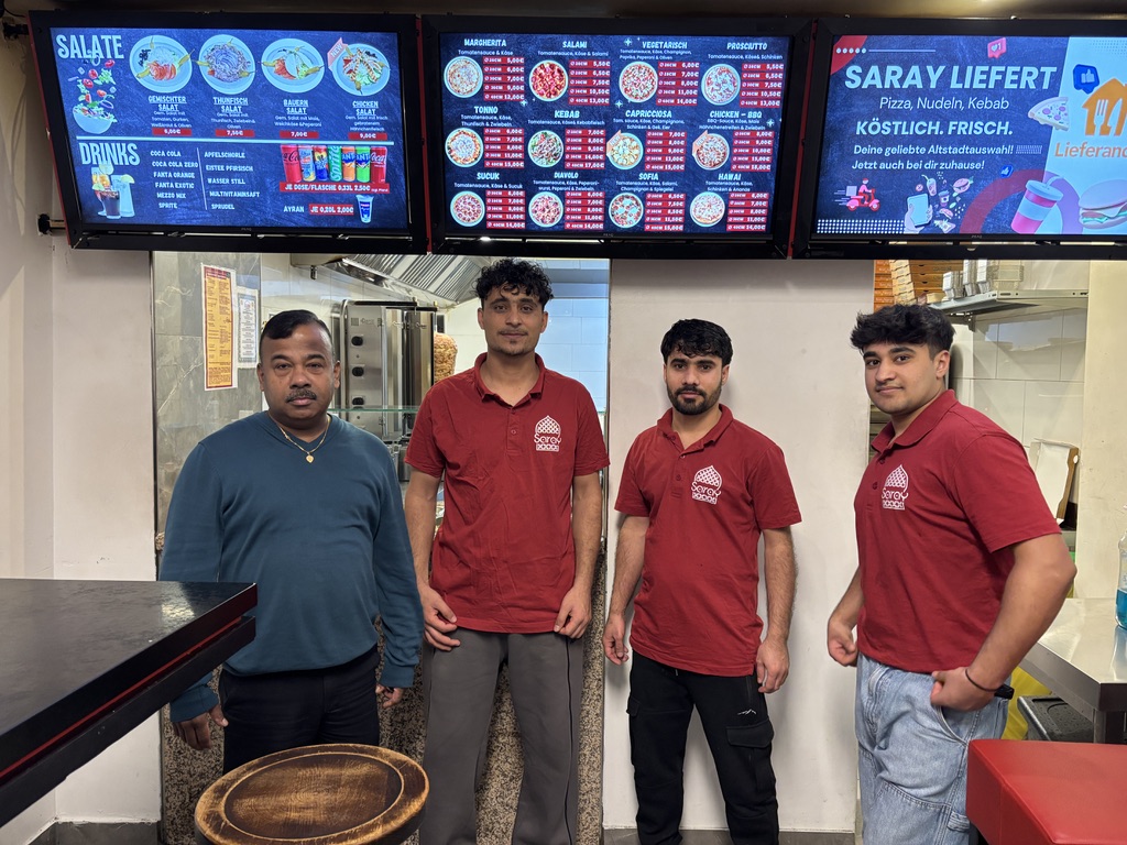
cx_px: 564
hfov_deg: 67.3
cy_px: 422
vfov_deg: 53.1
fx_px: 846
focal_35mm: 26
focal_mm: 5.96
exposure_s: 1/50
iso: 250
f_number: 1.6
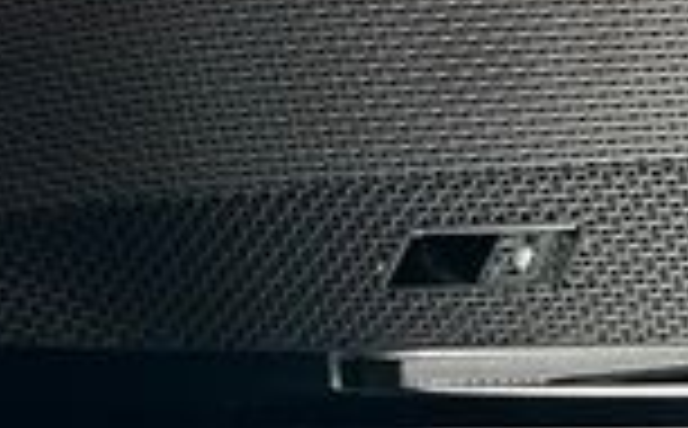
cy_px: 5
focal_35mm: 185
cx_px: 1151
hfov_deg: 10.8
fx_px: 3462
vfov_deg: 7.0
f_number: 1.5
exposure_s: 1/100
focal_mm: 5.7
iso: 64
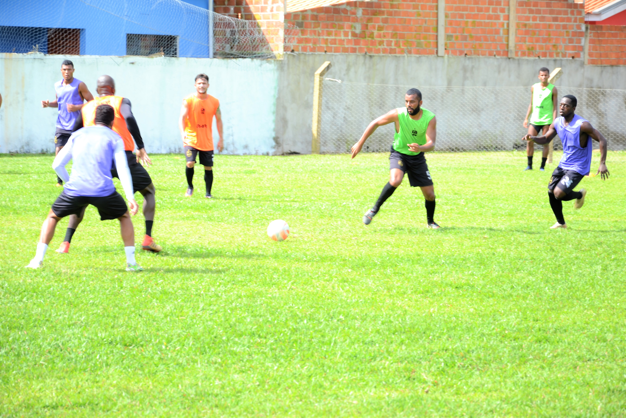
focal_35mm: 158
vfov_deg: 8.7
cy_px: 209
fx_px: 2739
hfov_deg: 13.0
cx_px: 313
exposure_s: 1/100
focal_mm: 105
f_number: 5.6
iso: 100
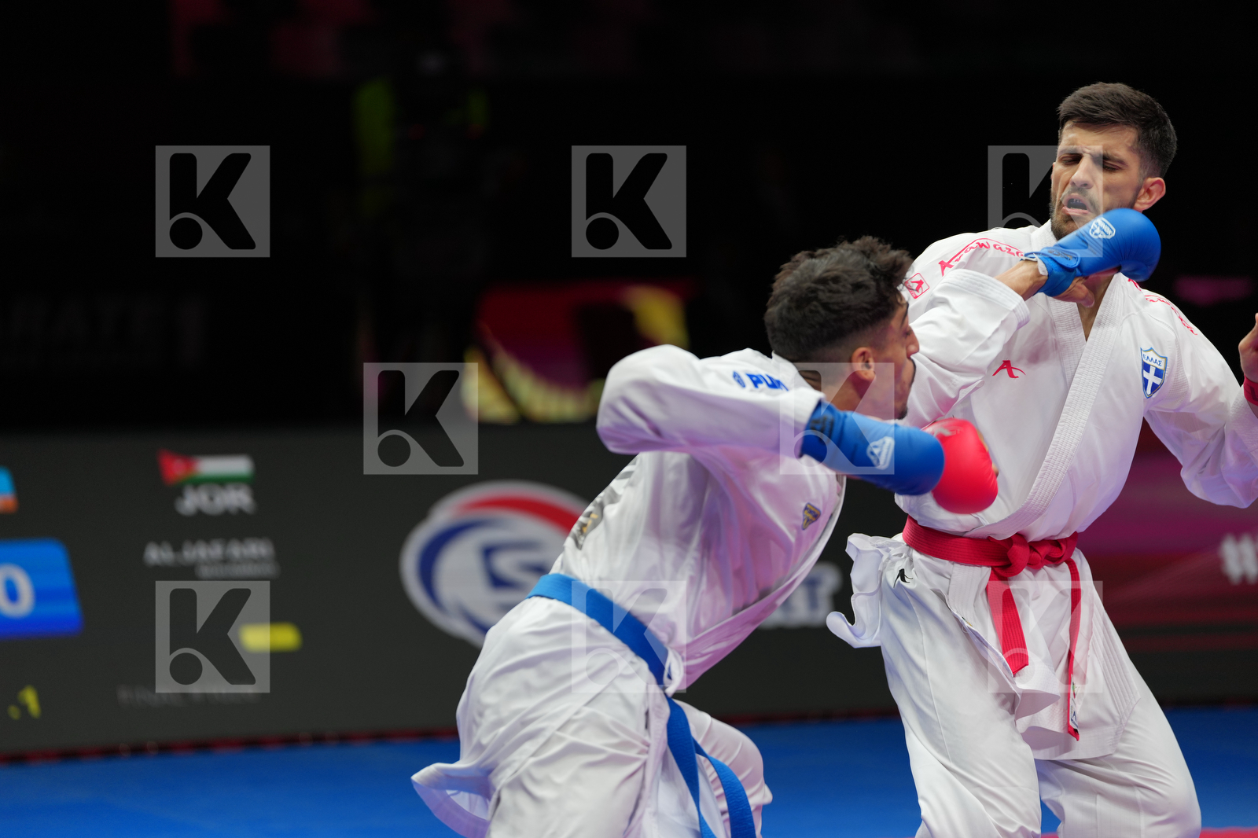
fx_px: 6987
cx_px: 629
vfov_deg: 6.9
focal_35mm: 200
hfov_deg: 10.3
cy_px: 419
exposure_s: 1/1000
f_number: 2.8
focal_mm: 200
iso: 500
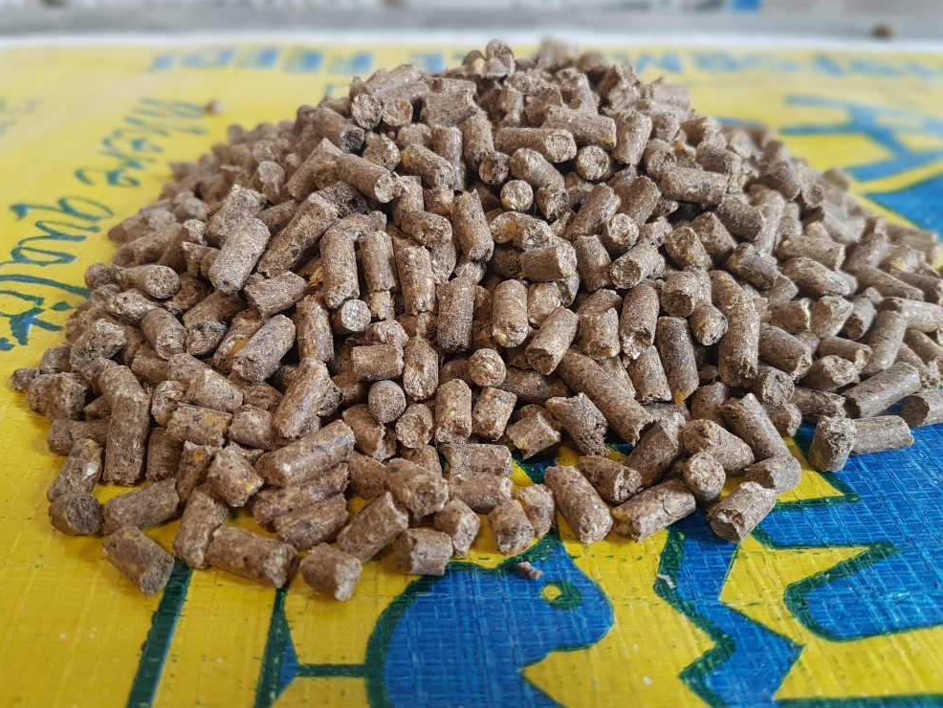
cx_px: 456
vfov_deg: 51.4
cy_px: 356
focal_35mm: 27
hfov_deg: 65.3
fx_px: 736
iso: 64
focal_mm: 4.2
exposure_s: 1/50
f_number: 1.7
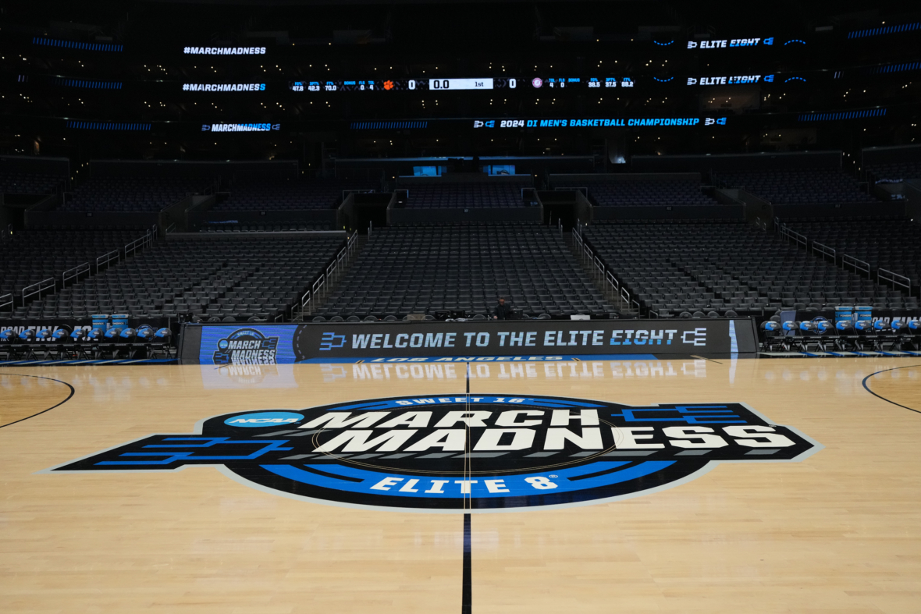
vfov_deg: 51.3
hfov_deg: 71.5
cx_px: 460
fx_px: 640
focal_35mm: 25
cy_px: 307
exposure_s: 1/3200
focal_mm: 25
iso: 4000
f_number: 2.8
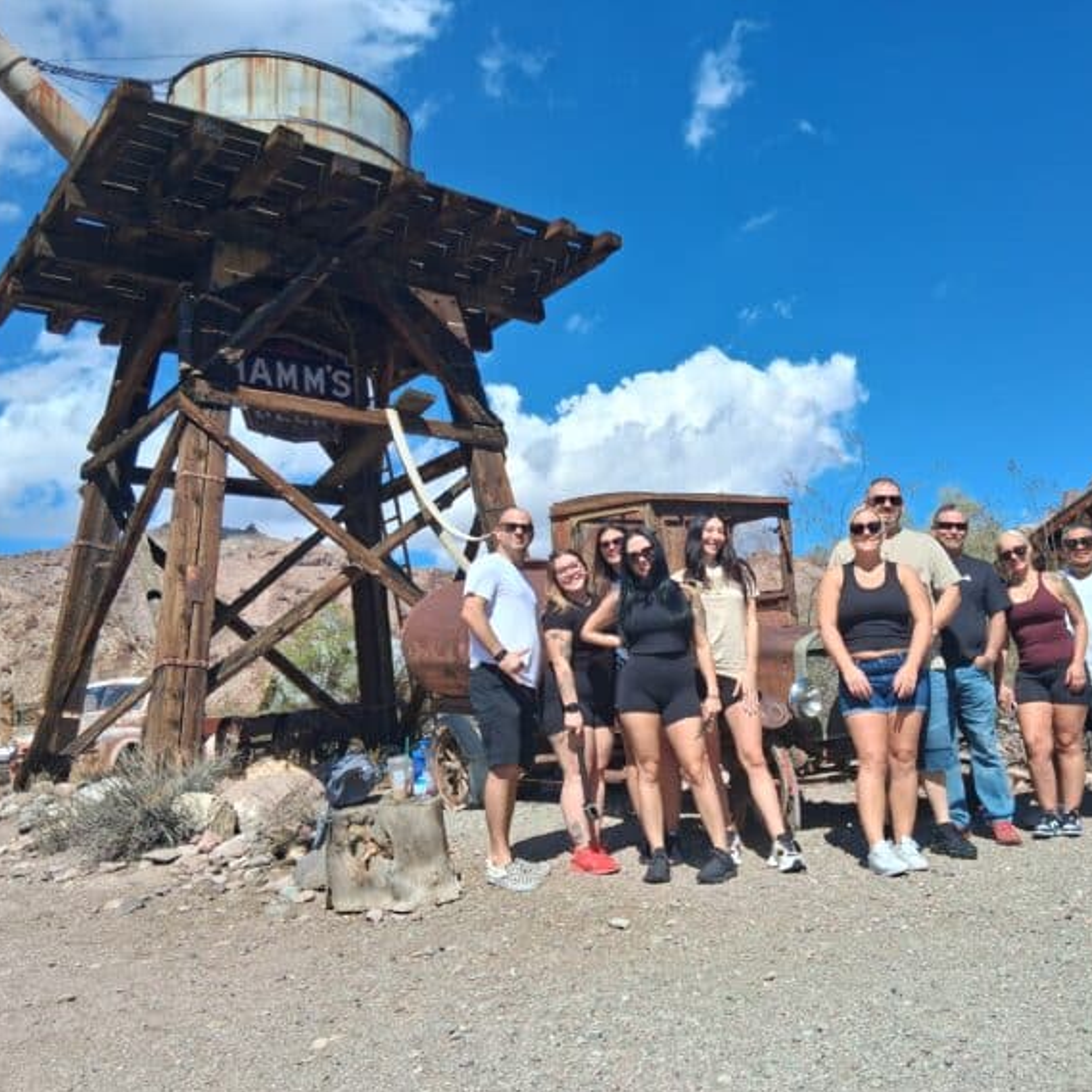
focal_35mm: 31
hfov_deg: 52.0
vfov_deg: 52.5
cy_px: 549
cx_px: 685
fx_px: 1106
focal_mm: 3.98
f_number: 1.8
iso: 25
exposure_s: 1/746
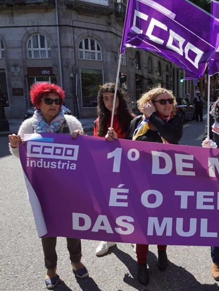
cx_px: 209
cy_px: 145
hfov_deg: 37.2
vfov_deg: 52.6
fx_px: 295
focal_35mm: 35
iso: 100
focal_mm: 16
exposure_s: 1/200
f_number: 6.3
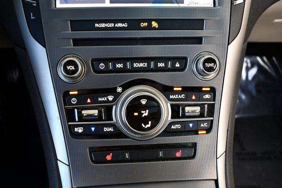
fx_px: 282
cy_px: 94
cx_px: 141
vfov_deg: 36.9
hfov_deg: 53.1
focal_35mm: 36
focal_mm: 18
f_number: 3.5
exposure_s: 1/160
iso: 800
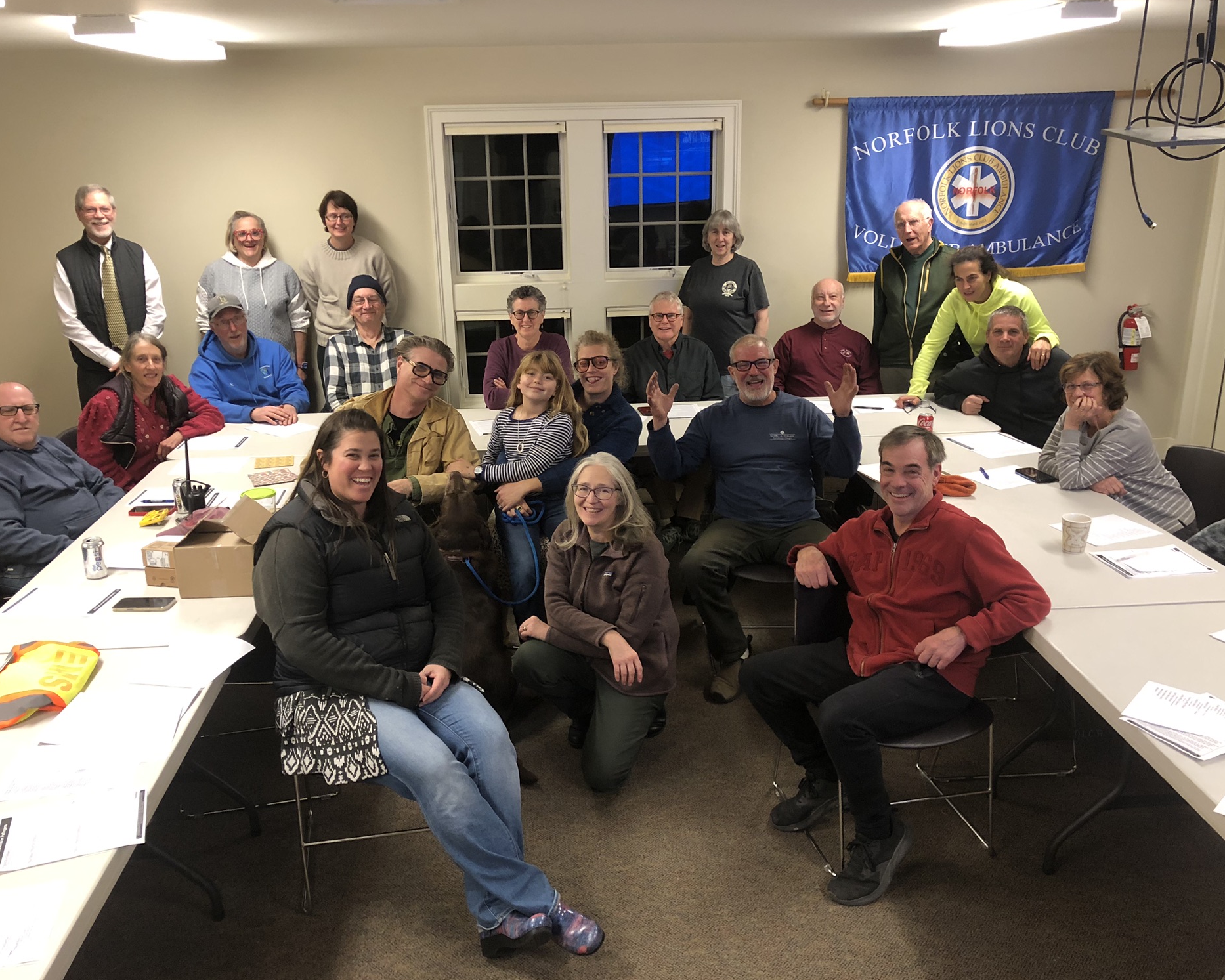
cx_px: 585
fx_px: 1088
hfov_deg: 58.7
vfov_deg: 48.5
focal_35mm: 30
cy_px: 489
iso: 50
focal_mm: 4
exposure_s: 1/15
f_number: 1.8
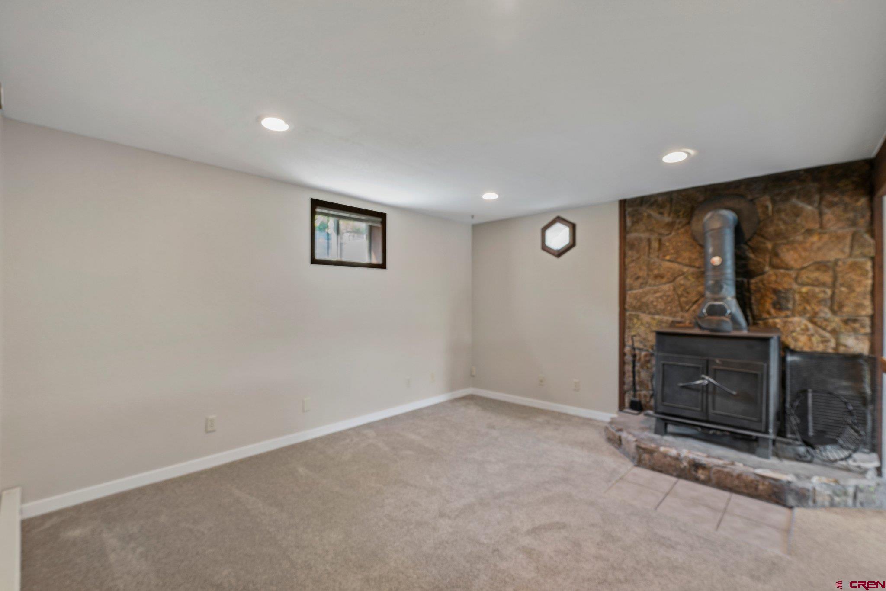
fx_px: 394
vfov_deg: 73.8
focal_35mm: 16
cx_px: 443
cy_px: 296
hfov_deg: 96.7
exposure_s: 1/1.43
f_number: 8
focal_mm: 16
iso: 400
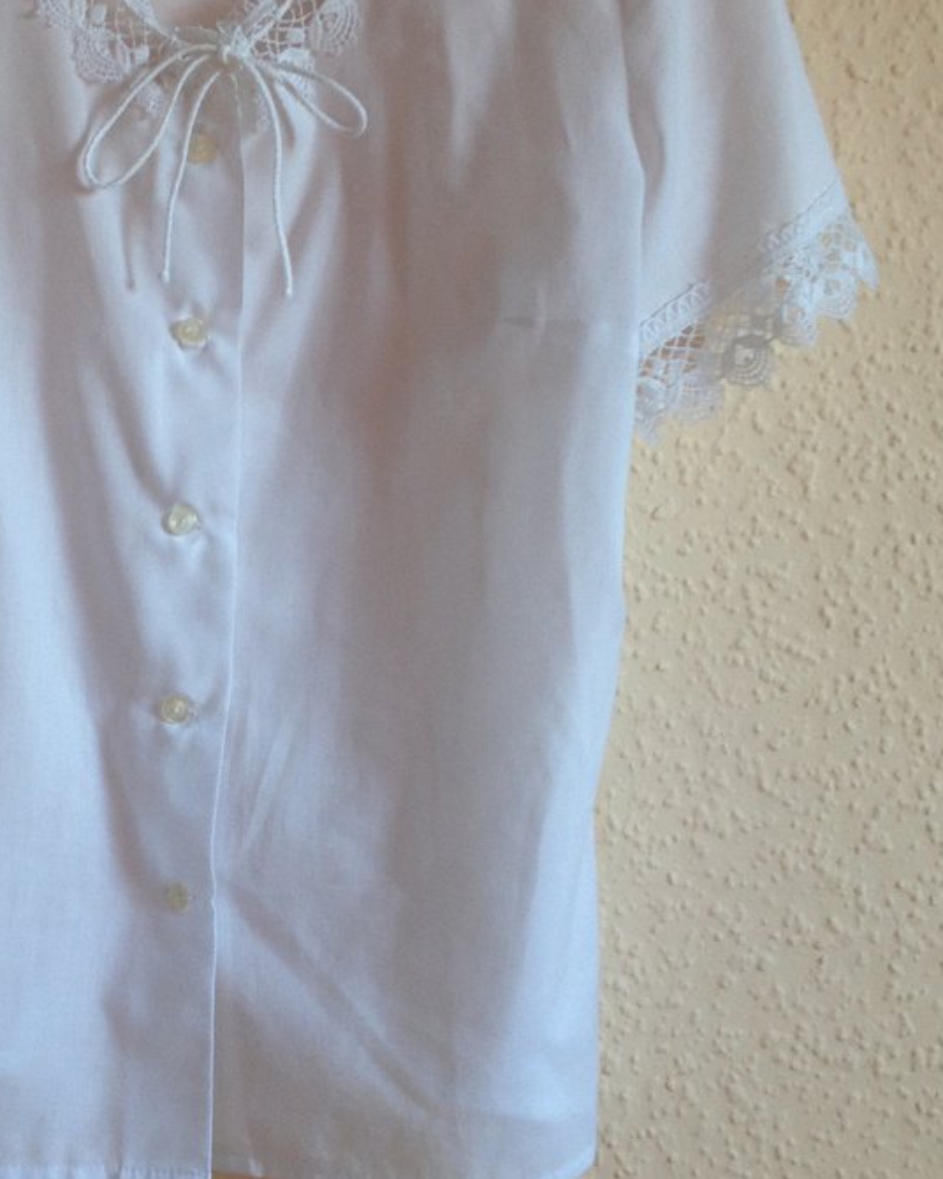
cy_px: 467
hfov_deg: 22.1
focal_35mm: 68
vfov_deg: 27.8
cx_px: 167
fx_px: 2372
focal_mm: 4.28
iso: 50
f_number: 2.4
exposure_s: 1/30
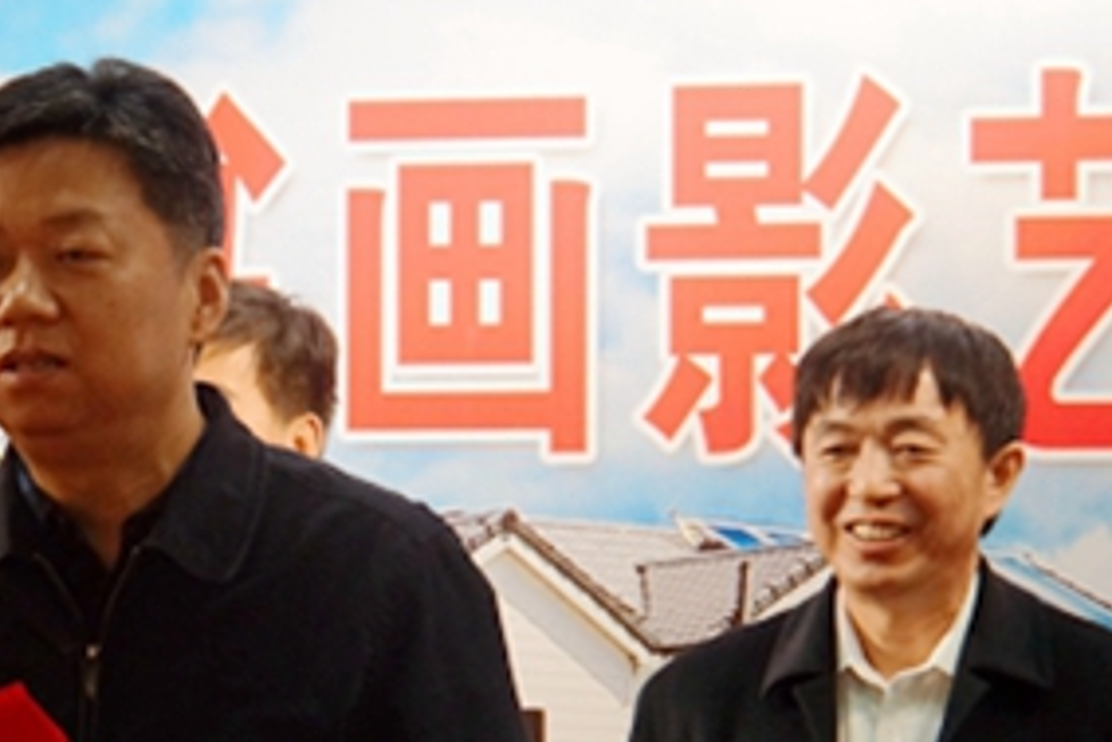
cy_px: 575
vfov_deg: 6.9
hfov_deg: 10.3
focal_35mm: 199
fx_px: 6150
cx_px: 373
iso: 1000
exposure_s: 1/100
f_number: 5.6
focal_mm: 59
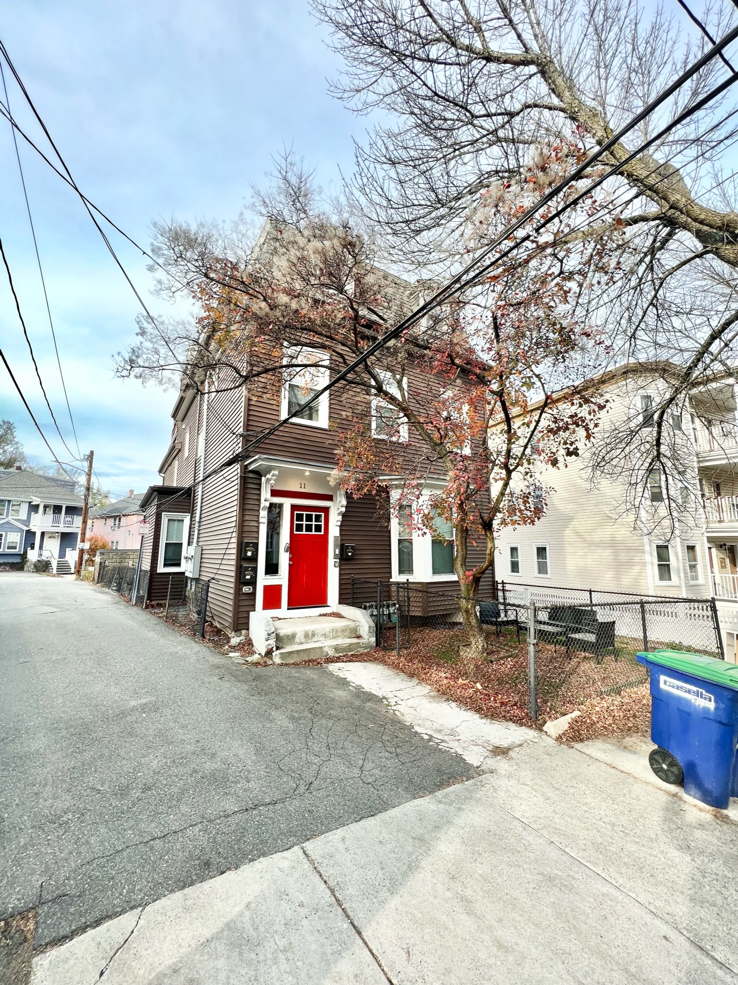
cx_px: 369
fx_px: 370
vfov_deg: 106.2
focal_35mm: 13
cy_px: 492
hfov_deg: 89.9
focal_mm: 1.57
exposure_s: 1/238
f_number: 1.8
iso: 32
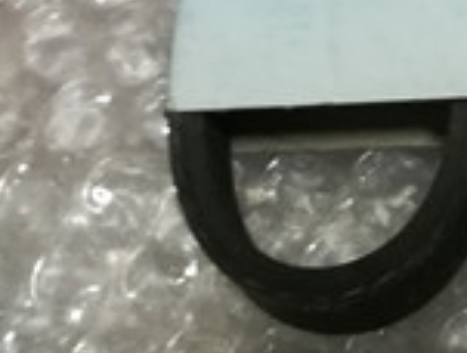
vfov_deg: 13.3
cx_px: 520
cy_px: -232
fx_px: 1393
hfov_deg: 18.3
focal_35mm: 103
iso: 800
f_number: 2.2
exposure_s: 1/14.3
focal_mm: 3.83
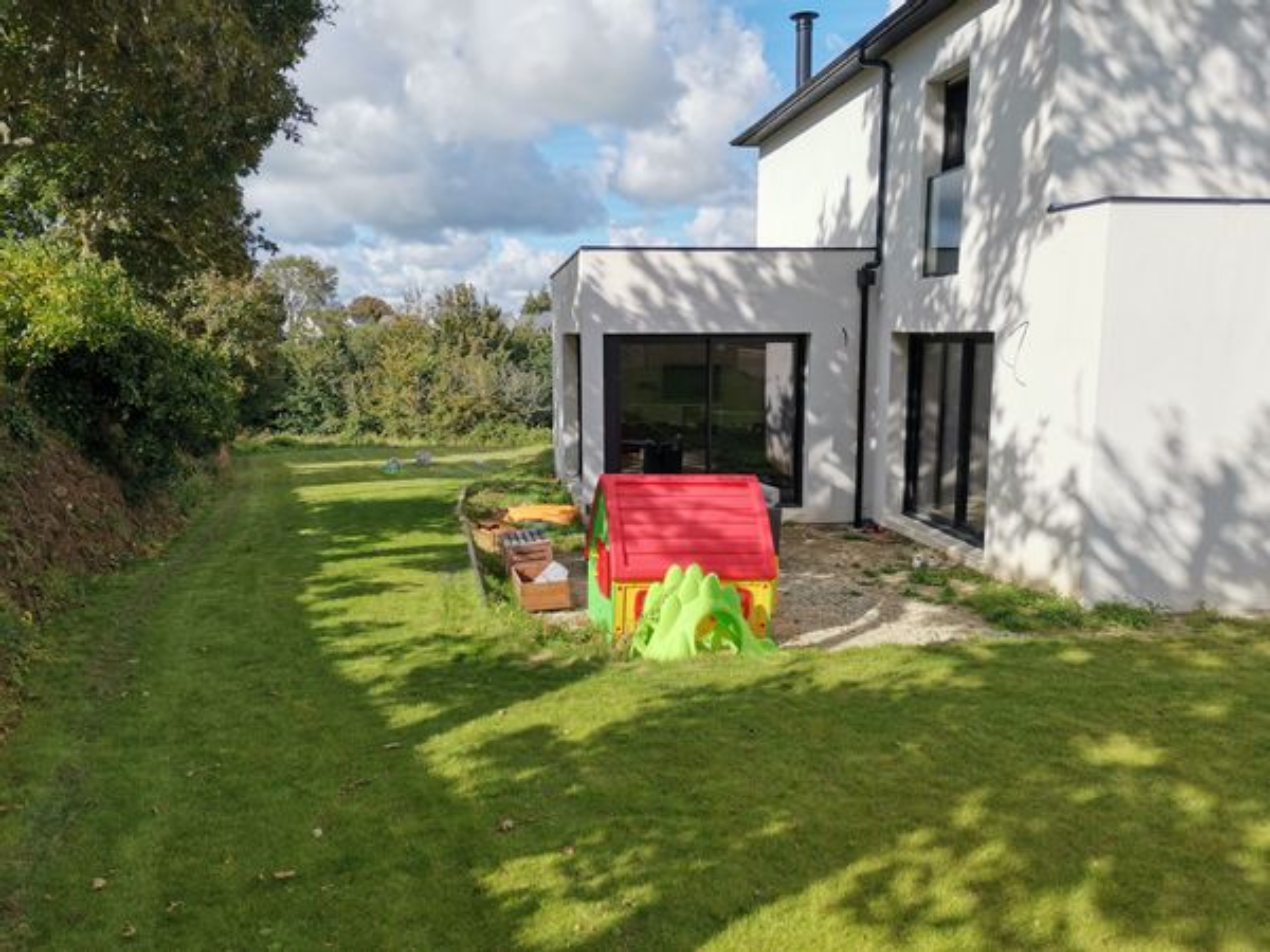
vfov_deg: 53.1
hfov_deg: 67.3
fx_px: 954
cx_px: 635
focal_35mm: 26
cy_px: 476
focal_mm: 4.75
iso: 50
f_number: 1.8
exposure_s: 1/2165
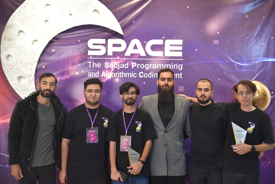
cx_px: 138
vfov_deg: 20.9
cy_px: 92
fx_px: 496
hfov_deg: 31.0
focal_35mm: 65
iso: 450
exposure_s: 1/60
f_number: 4
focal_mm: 65
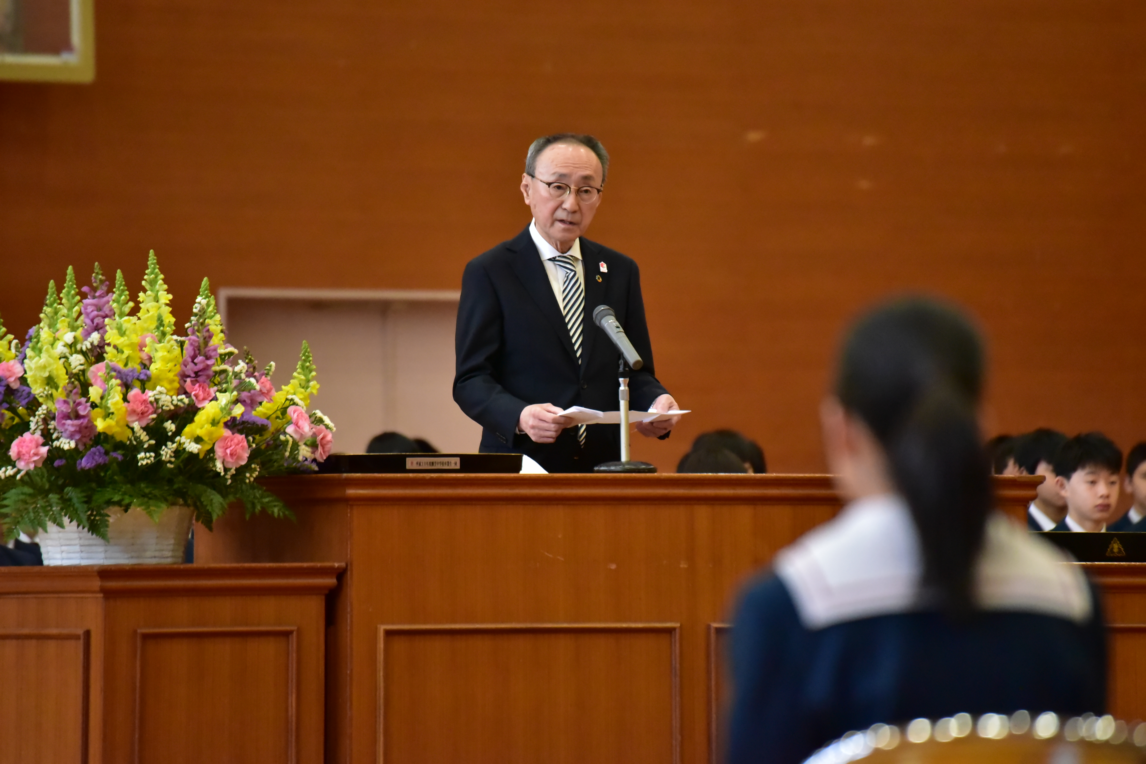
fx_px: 9549
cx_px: 573
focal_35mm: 300
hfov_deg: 6.9
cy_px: 382
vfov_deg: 4.6
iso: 10000
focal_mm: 300
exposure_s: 1/320
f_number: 5.6
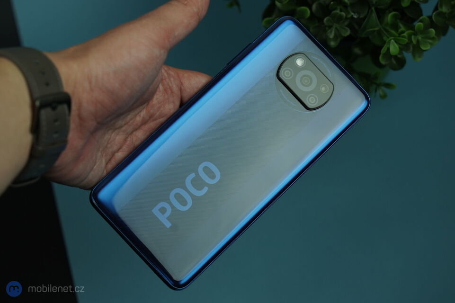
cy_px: 152
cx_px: 228
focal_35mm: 59
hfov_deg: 33.9
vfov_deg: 23.0
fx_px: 745
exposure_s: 1/320
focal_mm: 59
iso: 400
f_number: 5.6
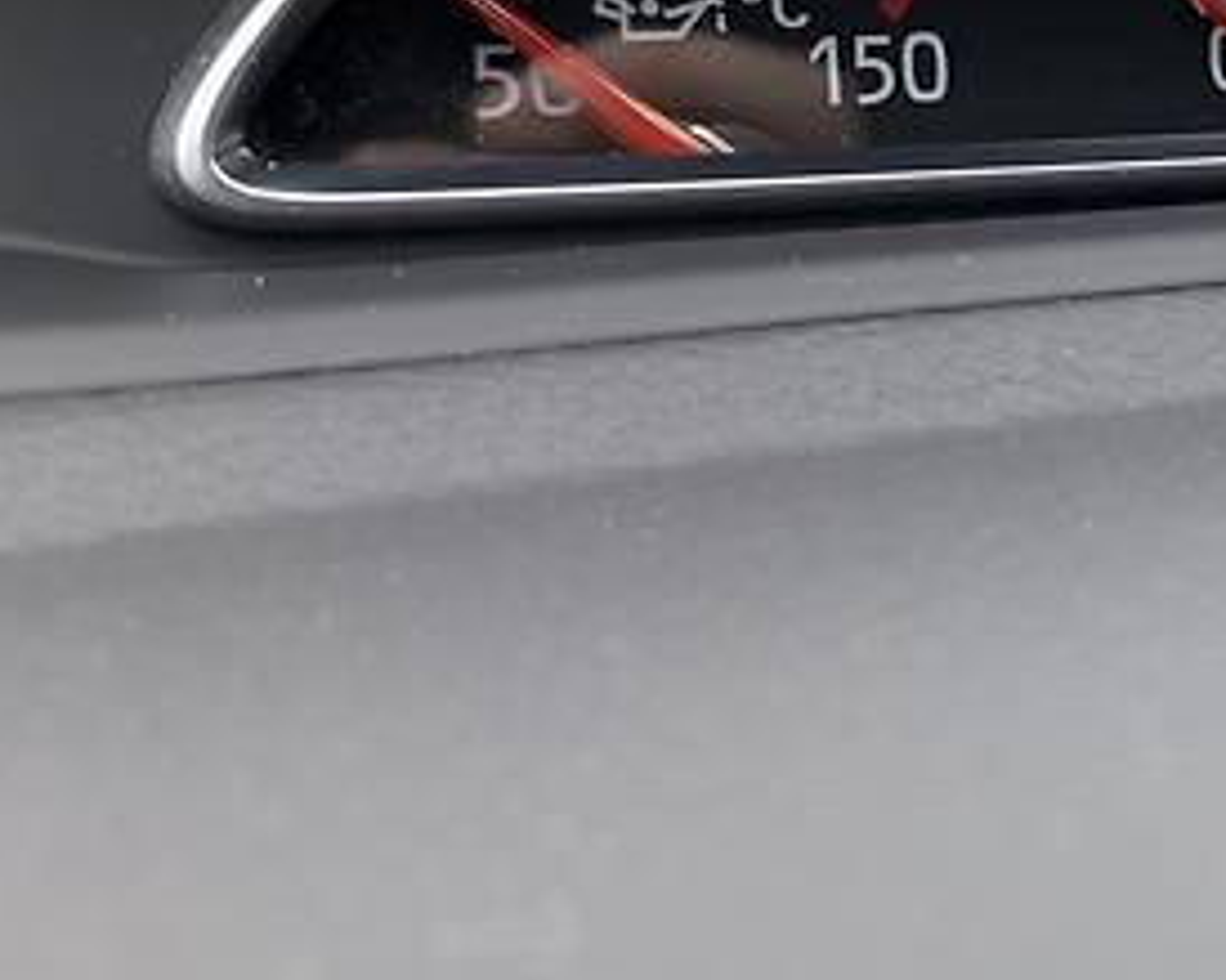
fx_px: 2684
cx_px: 1342
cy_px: 224
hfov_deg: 24.1
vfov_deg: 20.5
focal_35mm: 74
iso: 32
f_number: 1.8
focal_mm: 4.2
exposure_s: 1/122
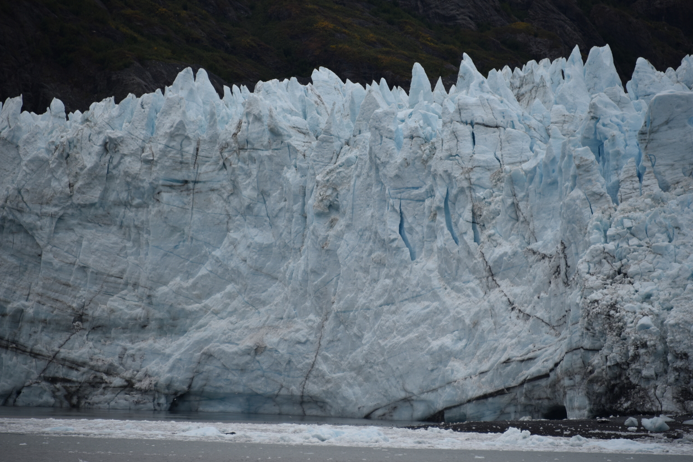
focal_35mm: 234
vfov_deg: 5.9
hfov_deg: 8.8
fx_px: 4505
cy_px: 231
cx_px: 347
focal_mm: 230
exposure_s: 1/500
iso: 160
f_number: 5.6
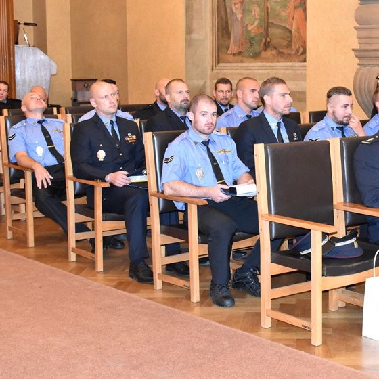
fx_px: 867
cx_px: 298
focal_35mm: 70
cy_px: 165
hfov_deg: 24.3
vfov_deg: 24.6
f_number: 6.3
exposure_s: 1/60
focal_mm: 30
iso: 4500
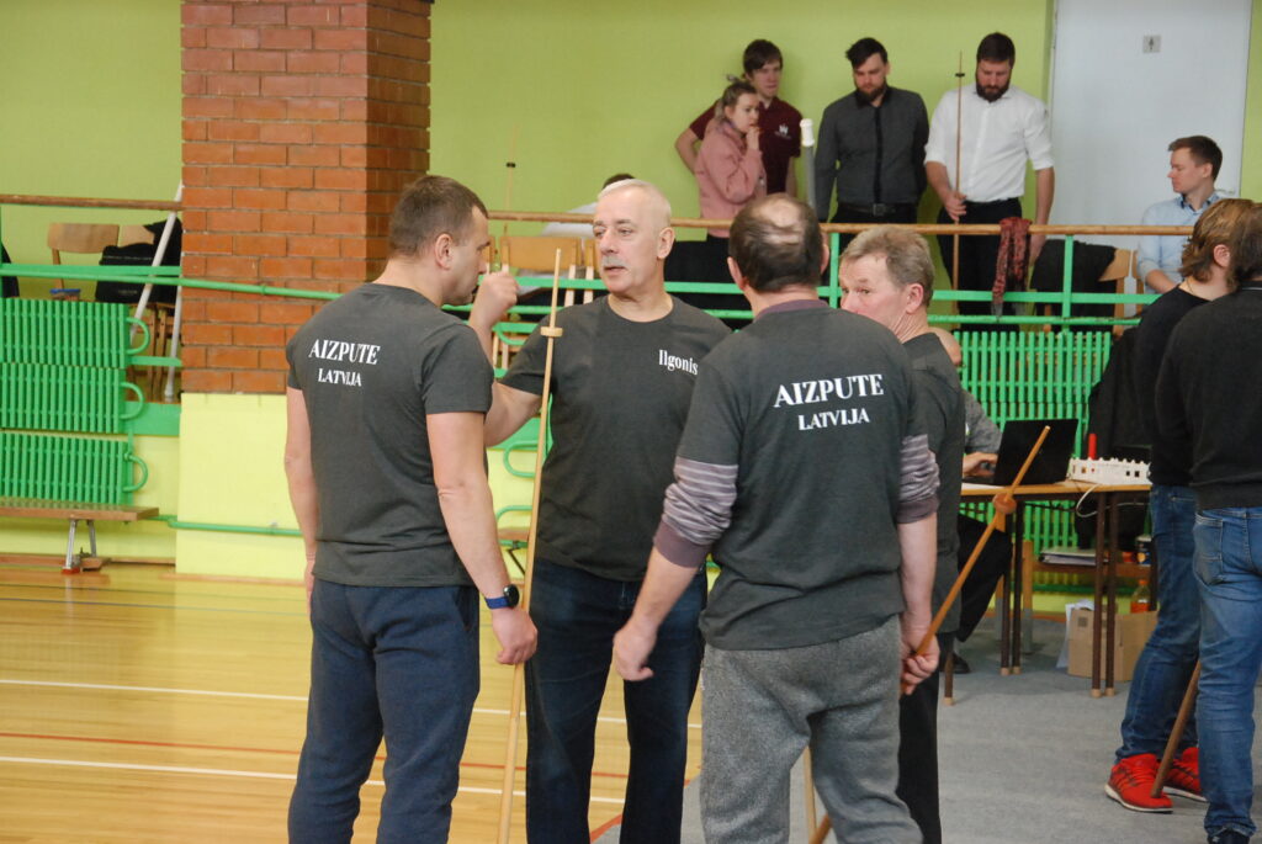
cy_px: 422
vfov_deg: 15.7
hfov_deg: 23.4
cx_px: 631
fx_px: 3053
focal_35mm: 87
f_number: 5.3
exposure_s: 1/80
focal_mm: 58
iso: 1600
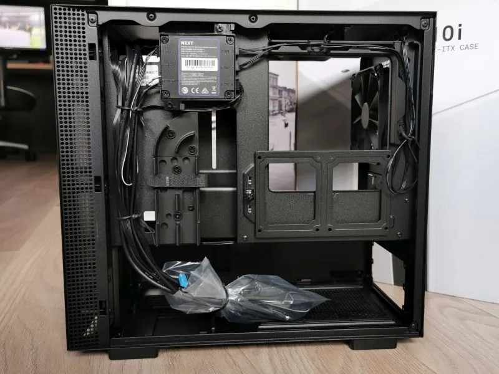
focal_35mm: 32
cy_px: 187
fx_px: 461
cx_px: 250
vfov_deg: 44.2
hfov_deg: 56.8
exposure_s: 1/100
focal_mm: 5.56
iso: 125
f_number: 1.6
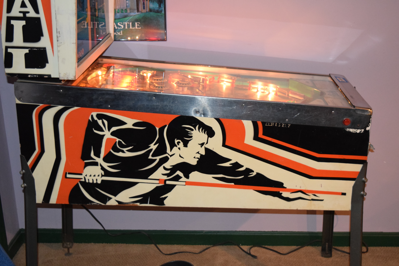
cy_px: 133
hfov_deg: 37.8
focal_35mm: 52
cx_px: 200
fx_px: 582
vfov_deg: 25.8
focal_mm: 35
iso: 3200
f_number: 4.5
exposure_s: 1/25
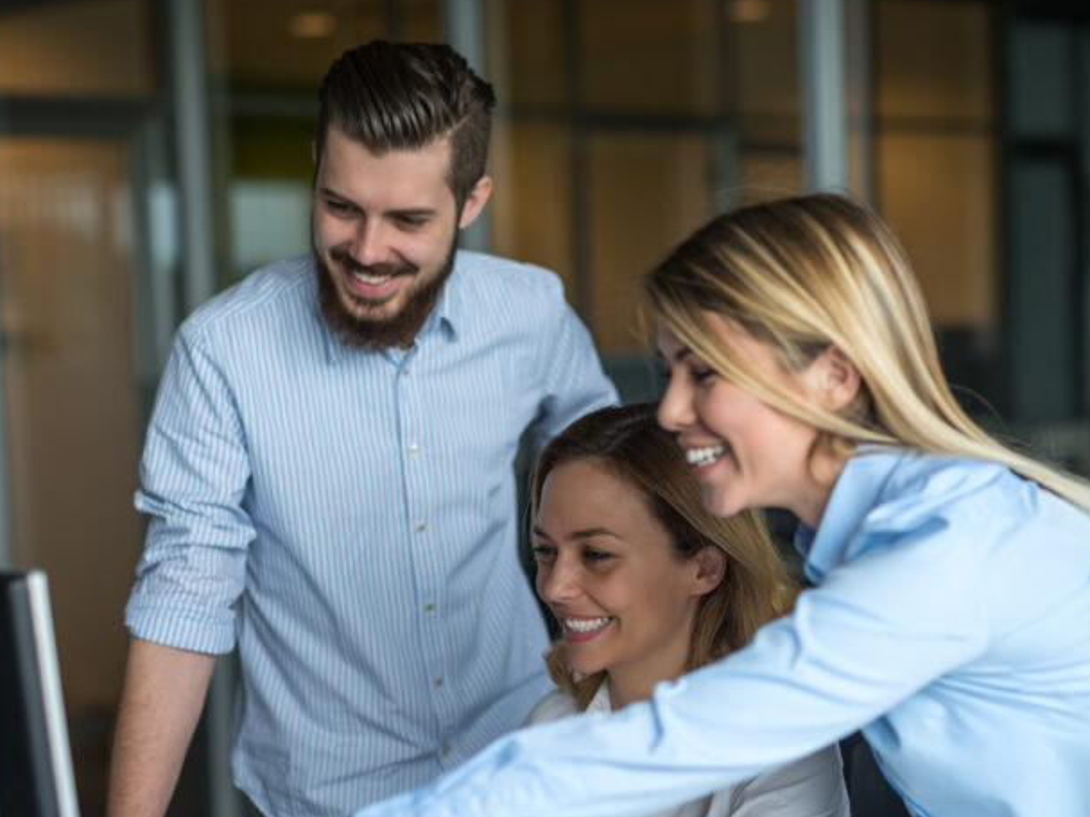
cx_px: 586
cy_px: 572
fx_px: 2551
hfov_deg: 24.1
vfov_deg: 18.1
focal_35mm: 81
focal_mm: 50
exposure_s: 1/800
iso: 200
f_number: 1.8
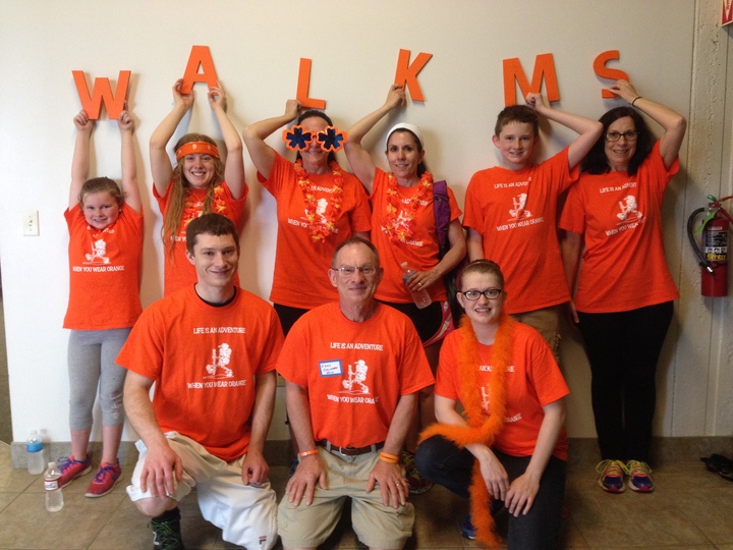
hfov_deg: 55.4
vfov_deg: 42.9
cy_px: 275
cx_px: 366
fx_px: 699
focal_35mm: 33
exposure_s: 1/20
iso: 200
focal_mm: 4.12
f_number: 2.4
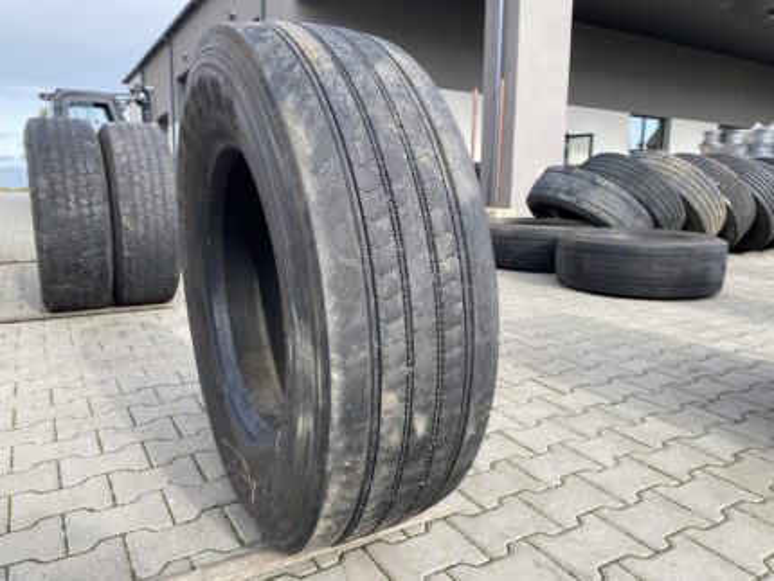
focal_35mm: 26
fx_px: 582
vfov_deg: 53.1
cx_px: 387
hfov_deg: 67.3
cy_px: 290
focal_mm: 4.25
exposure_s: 1/640
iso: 32
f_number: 1.8
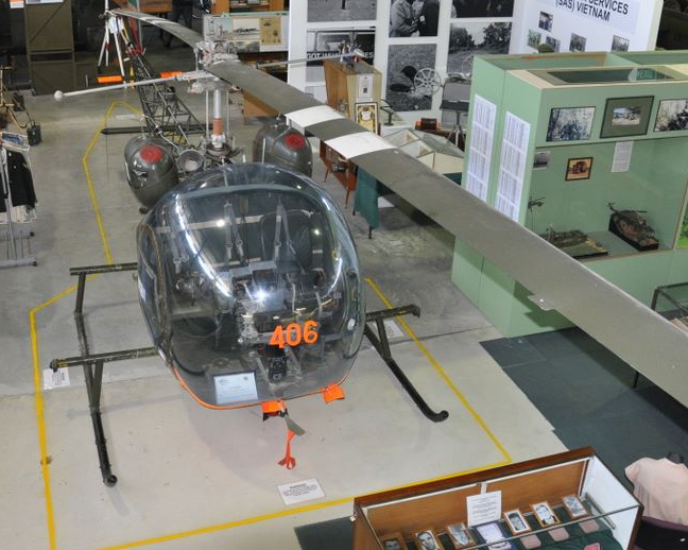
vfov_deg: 37.3
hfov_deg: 45.8
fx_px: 814
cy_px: 244
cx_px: 325
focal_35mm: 40
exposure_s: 1/60
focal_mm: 18
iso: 800
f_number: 3.5
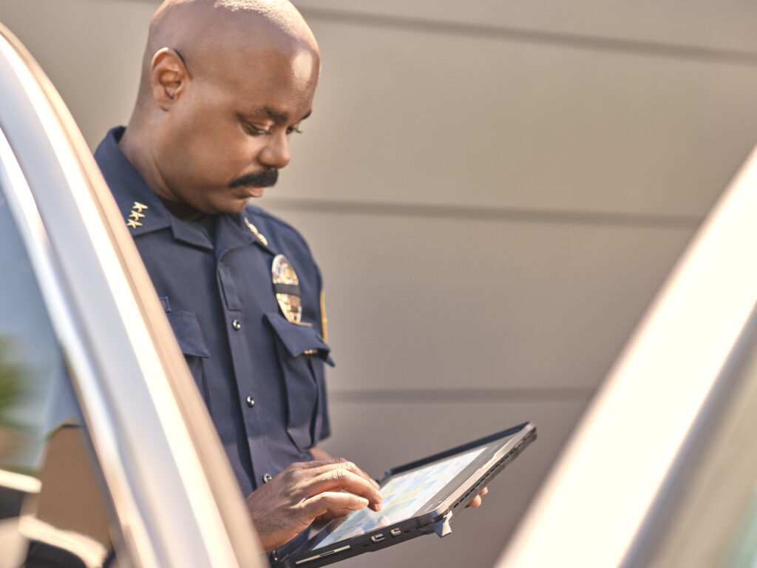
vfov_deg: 23.3
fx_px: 1378
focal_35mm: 63
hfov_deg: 30.7
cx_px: 378
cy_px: 284
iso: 400
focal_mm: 80
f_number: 3.2
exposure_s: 1/640
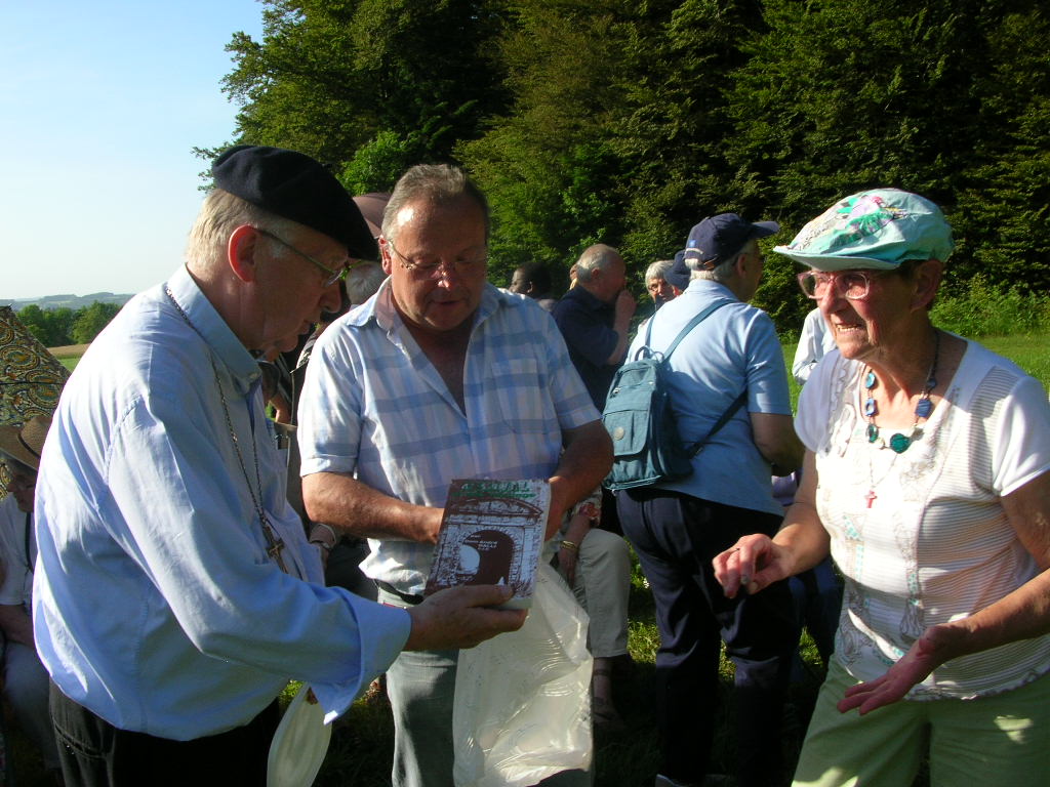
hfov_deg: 52.6
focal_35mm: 35
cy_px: 394
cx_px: 525
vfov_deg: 40.7
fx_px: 1062
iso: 50
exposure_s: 1/195
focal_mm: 5.8
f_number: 5.6
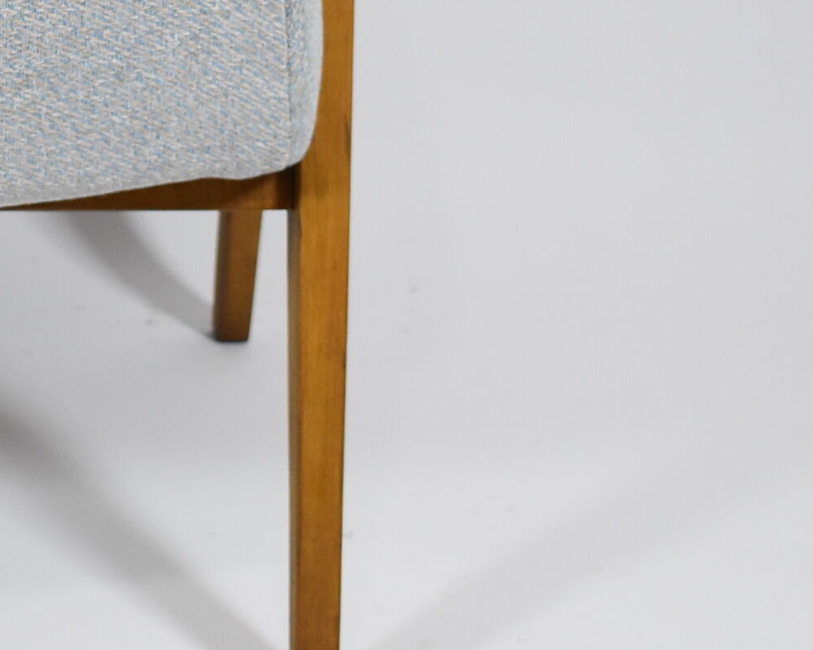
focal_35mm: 136
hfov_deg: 13.8
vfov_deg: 11.2
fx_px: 3271
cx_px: -134
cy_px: -24
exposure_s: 1/125
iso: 1000
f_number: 4.5
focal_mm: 32
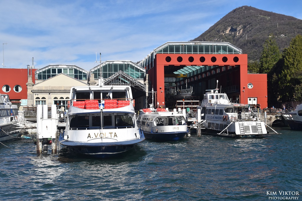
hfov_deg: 16.1
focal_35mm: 128
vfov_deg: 10.7
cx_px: 151
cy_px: 100
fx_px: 1069
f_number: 13
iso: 200
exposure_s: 1/640
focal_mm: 85
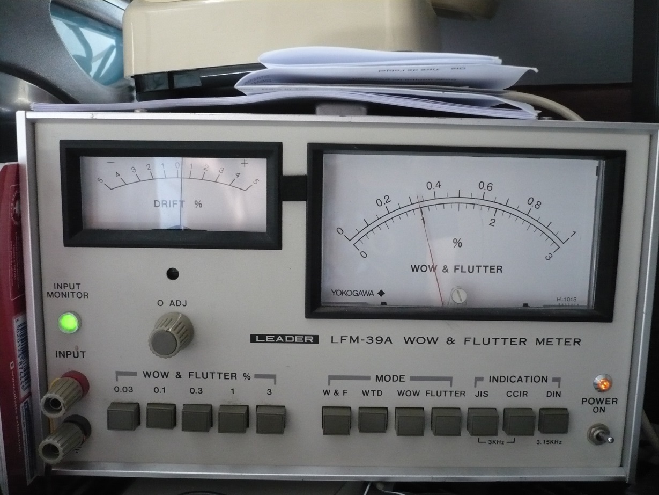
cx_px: 330
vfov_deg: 40.7
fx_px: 666
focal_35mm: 35
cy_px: 248
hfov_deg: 52.6
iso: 400
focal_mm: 5.8
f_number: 2.8
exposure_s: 1/40
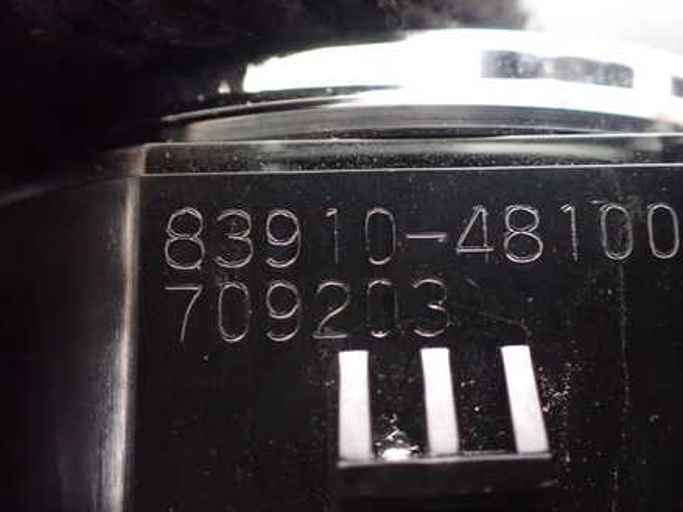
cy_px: 254
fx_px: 809
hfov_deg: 45.6
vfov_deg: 35.1
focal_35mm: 41
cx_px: 403
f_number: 2.3
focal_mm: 5.4
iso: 1250
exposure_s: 1/30
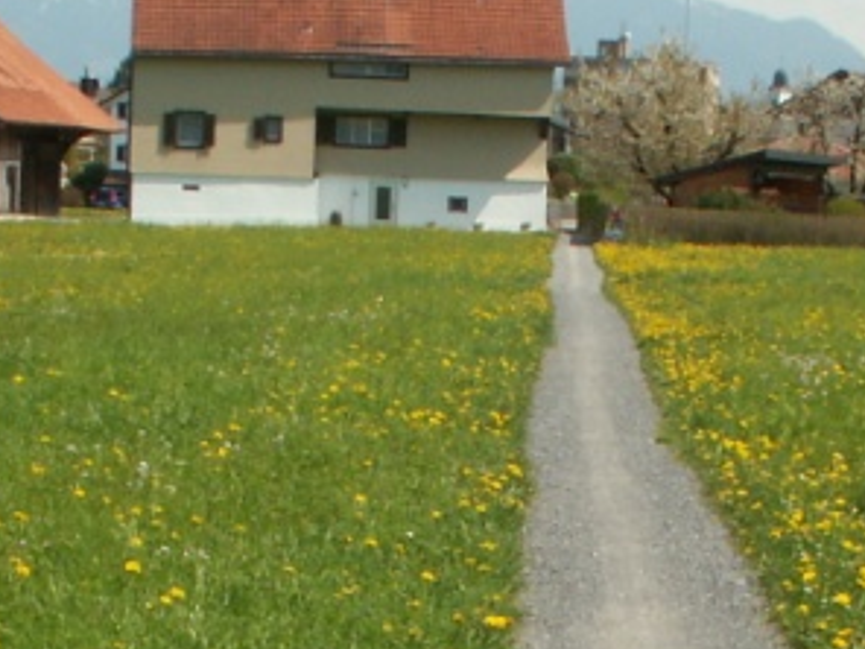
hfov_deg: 16.3
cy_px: 734
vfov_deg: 12.0
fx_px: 3024
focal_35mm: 121
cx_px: 523
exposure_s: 1/125
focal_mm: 5.86
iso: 50
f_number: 8
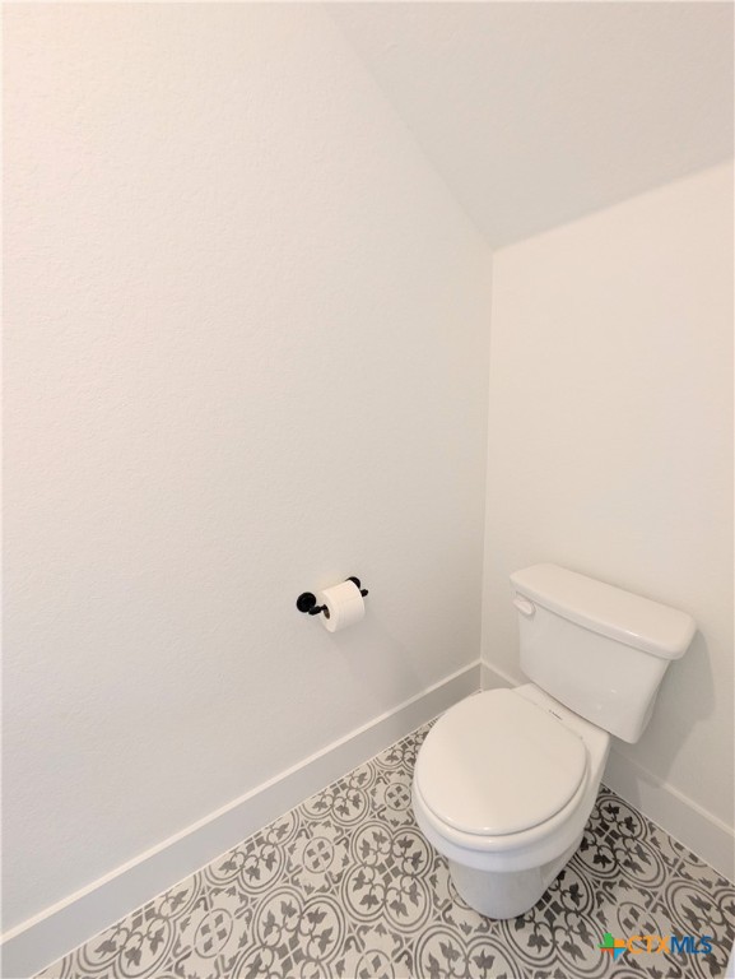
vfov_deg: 102.0
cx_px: 368
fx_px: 396
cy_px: 490
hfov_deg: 85.7
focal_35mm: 14
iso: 70
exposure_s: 1/24
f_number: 2.2
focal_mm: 1.83
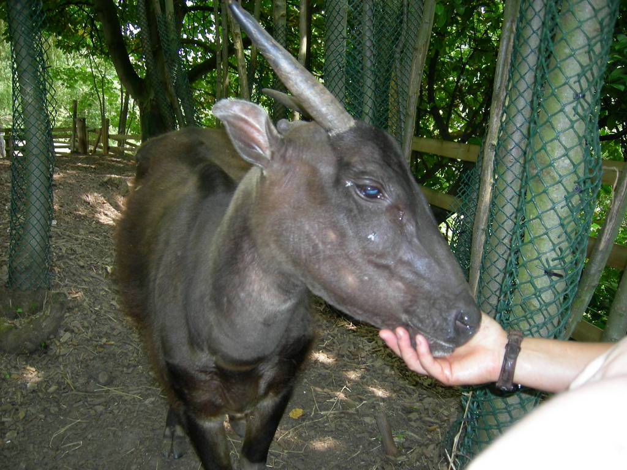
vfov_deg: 39.7
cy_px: 235
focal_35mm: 36
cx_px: 314
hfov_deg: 51.4
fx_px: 652
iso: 64
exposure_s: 1/60.1
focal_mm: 7.5
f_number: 2.7
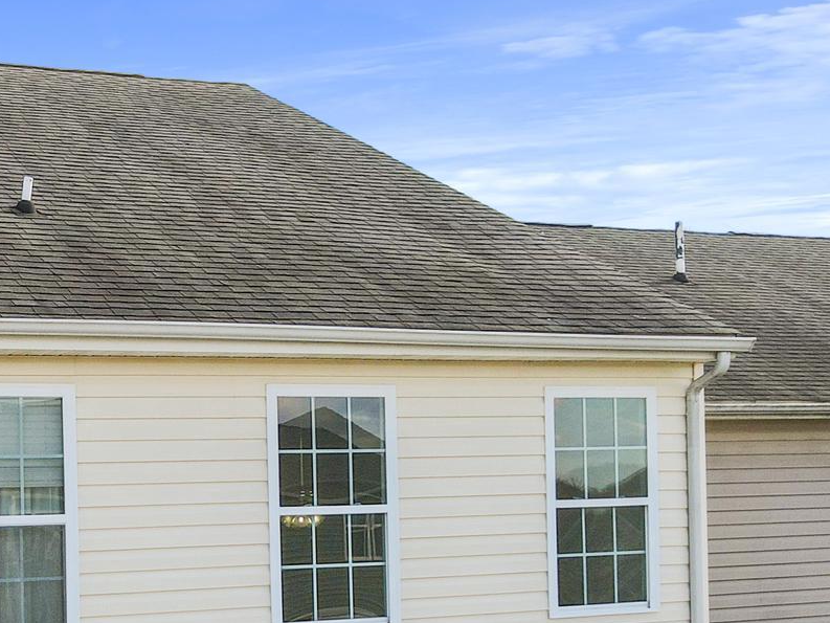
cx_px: 111
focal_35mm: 62
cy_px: 728
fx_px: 1487
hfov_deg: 30.1
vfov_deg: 22.0
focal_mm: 4.5
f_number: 2.8
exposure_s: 1/640
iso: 100
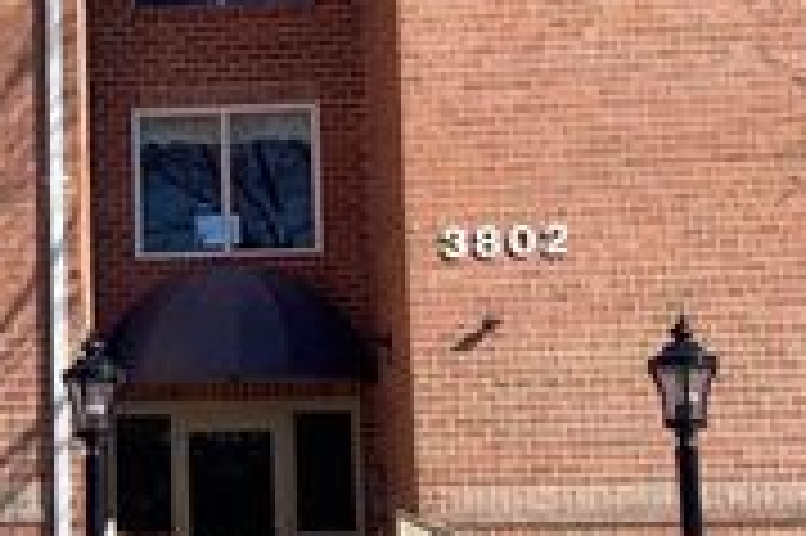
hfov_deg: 21.3
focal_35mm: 90
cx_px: -108
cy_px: 363
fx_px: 2013
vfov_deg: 15.1
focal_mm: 3.3
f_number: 2.4
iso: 25
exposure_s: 1/1116
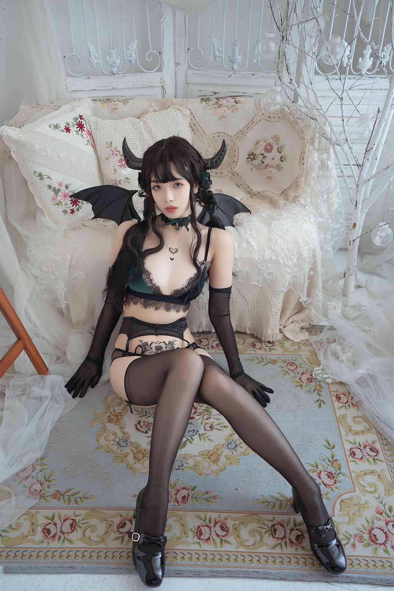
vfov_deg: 54.4
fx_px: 575
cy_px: 296
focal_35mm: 35
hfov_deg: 37.9
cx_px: 197
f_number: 2.8
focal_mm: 35
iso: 500
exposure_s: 1/125
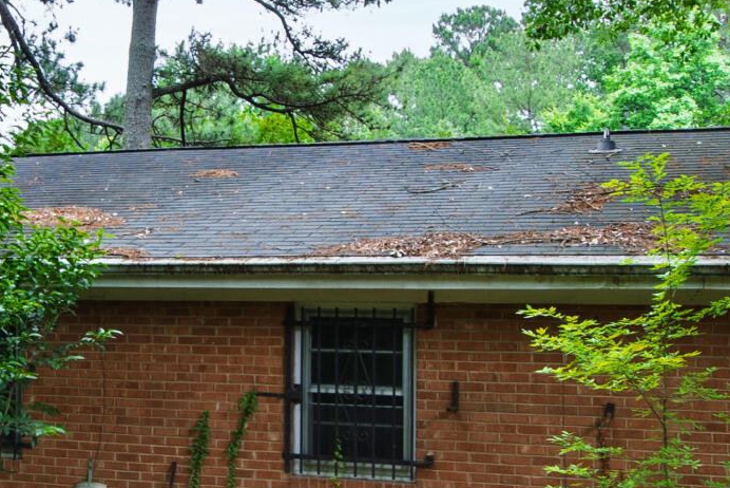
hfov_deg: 30.5
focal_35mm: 65
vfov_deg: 20.8
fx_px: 1319
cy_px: 368
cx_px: 200
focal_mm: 10
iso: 100
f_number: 8
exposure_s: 1/20
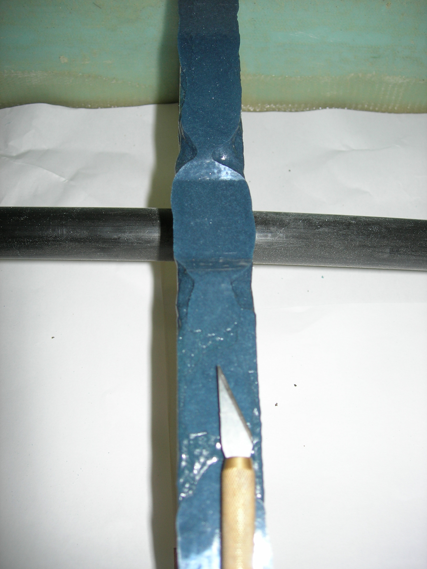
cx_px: 214
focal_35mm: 38
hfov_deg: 37.7
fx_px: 625
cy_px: 284
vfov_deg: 49.0
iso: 64
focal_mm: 7.8
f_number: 2.8
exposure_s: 1/60.1
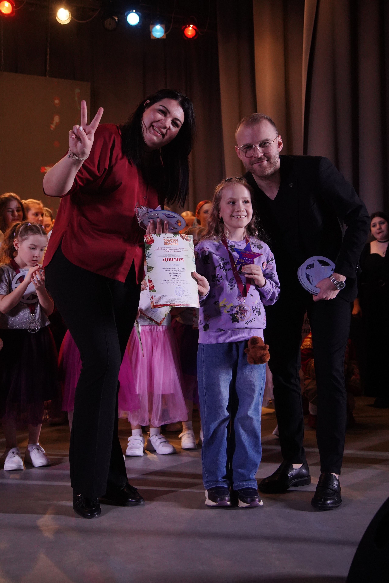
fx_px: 729
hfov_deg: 29.9
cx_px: 194
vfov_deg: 43.6
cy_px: 292
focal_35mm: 45
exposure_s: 1/640
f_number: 4
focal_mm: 45
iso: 3200
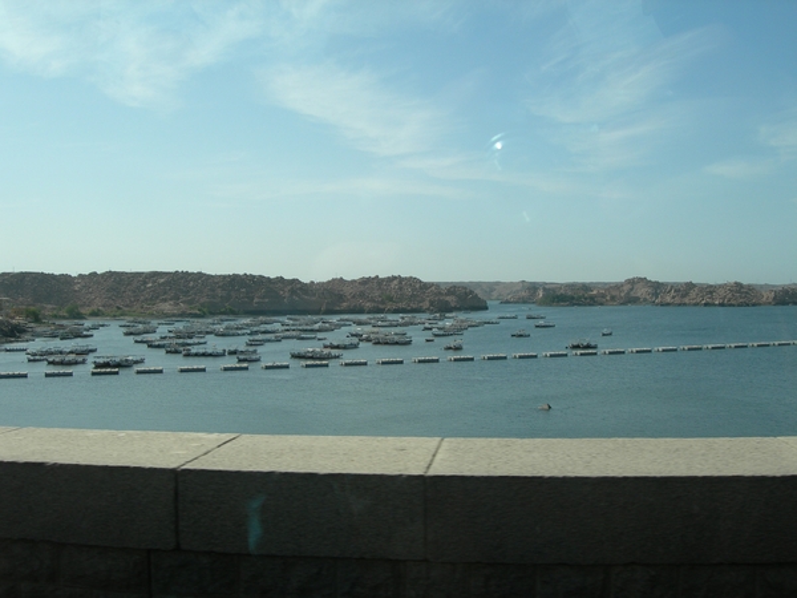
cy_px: 299
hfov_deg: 49.0
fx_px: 875
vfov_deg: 37.7
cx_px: 398
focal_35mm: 38
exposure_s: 1/585
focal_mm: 7.8
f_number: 4.8
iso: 50
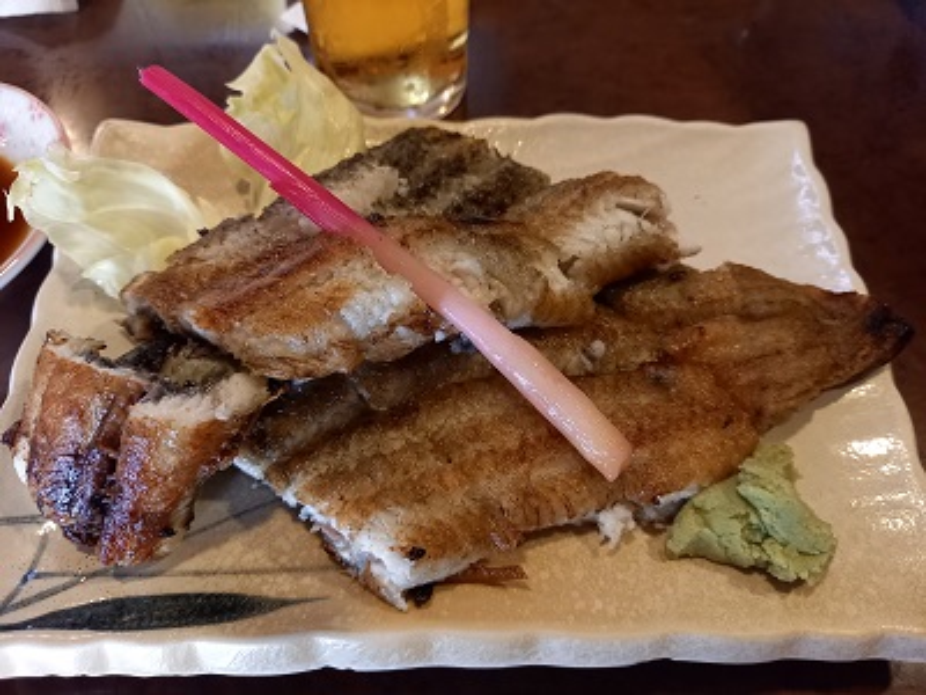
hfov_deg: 69.4
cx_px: 463
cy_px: 348
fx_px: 669
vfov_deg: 54.9
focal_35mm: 25
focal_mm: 4.65
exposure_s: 1/30
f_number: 1.8
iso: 400
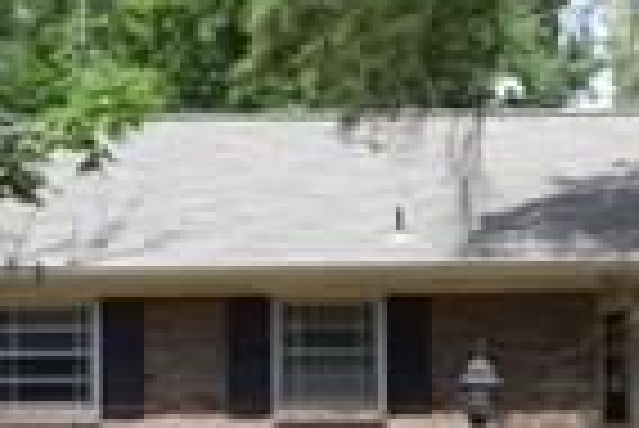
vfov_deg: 7.3
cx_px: 504
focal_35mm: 189
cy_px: 399
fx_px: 3358
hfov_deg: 10.8
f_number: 8
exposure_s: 1/250
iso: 200
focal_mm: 28
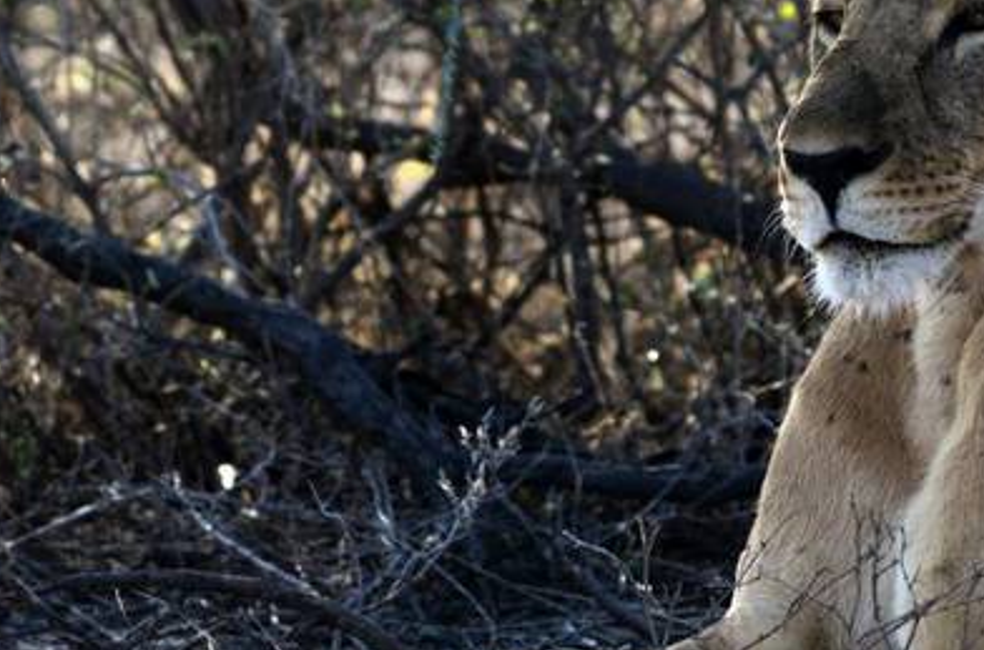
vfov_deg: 1.3
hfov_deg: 1.9
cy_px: 338
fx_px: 29192
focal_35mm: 1071
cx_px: 678
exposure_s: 1/640
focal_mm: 400
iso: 200
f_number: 6.3
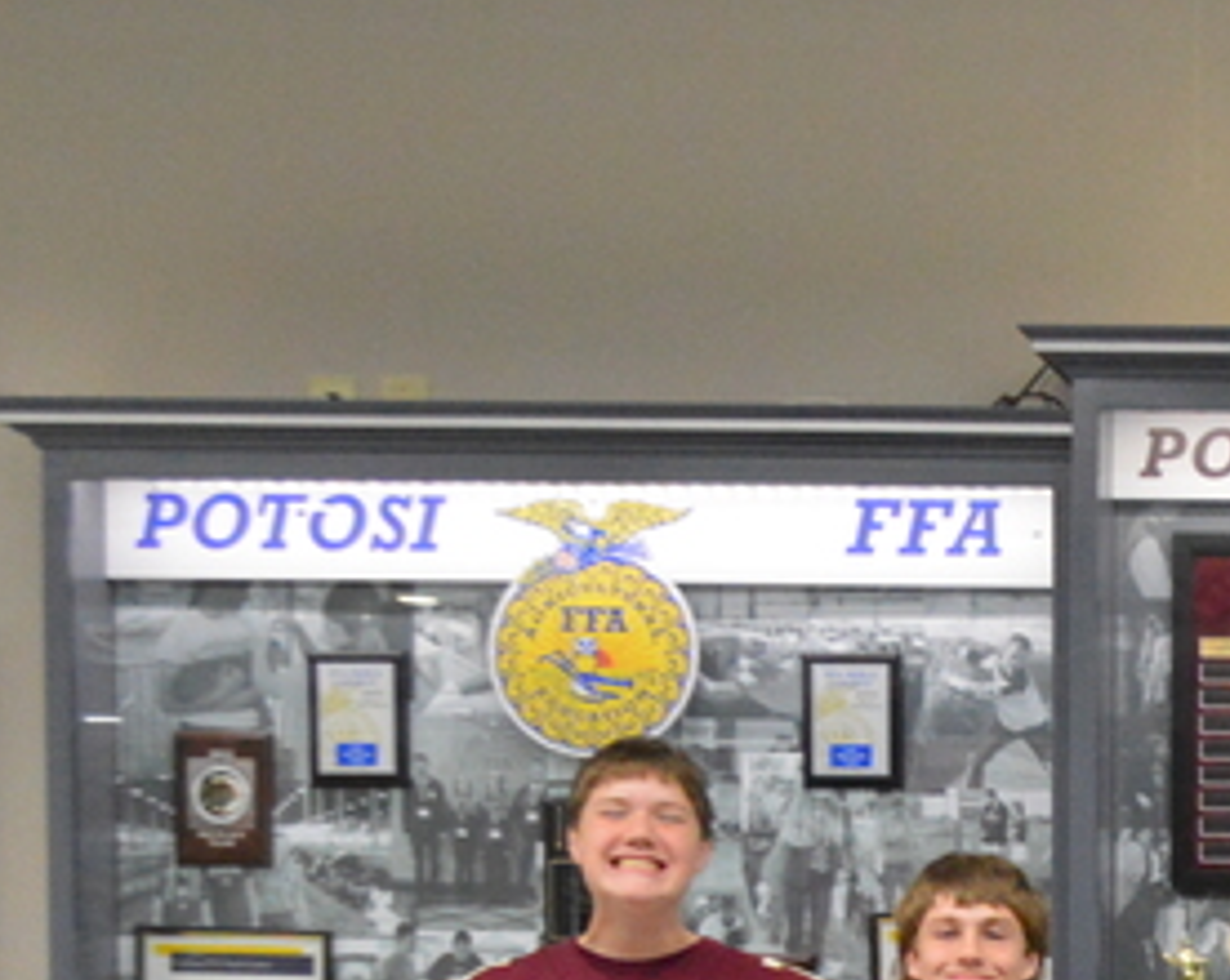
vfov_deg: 12.9
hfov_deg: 15.7
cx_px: 1702
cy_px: 1343
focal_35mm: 115
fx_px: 4180
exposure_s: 1/200
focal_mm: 22
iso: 3200
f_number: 3.8
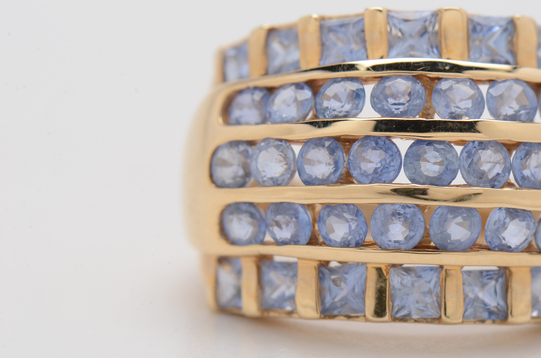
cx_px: 270
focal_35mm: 128
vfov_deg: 10.7
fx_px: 1912
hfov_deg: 16.1
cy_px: 179
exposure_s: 1/125
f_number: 18
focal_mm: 85
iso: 200
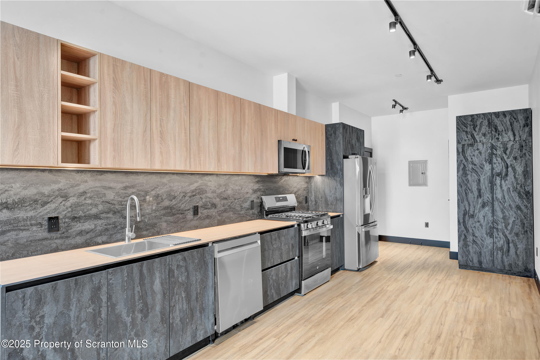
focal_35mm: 21
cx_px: 270
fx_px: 318
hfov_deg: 80.7
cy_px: 180
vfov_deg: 59.0
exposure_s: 1/5
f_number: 8
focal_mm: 21.2
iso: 400
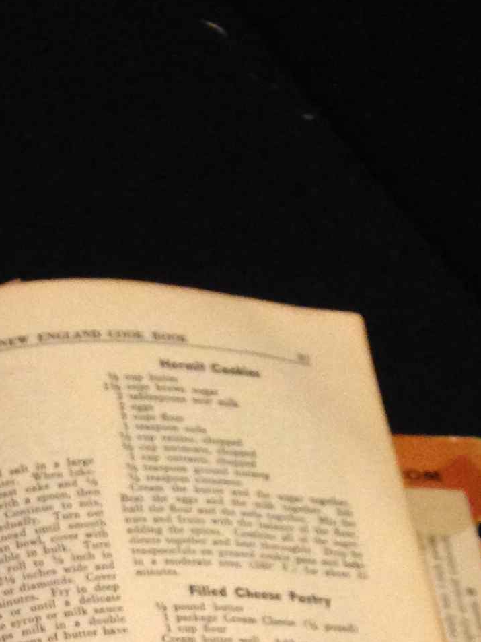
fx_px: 2093
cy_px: 1004
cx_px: -173
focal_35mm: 113
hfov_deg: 12.6
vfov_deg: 15.8
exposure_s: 1/20
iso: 320
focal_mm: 4.12
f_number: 2.4
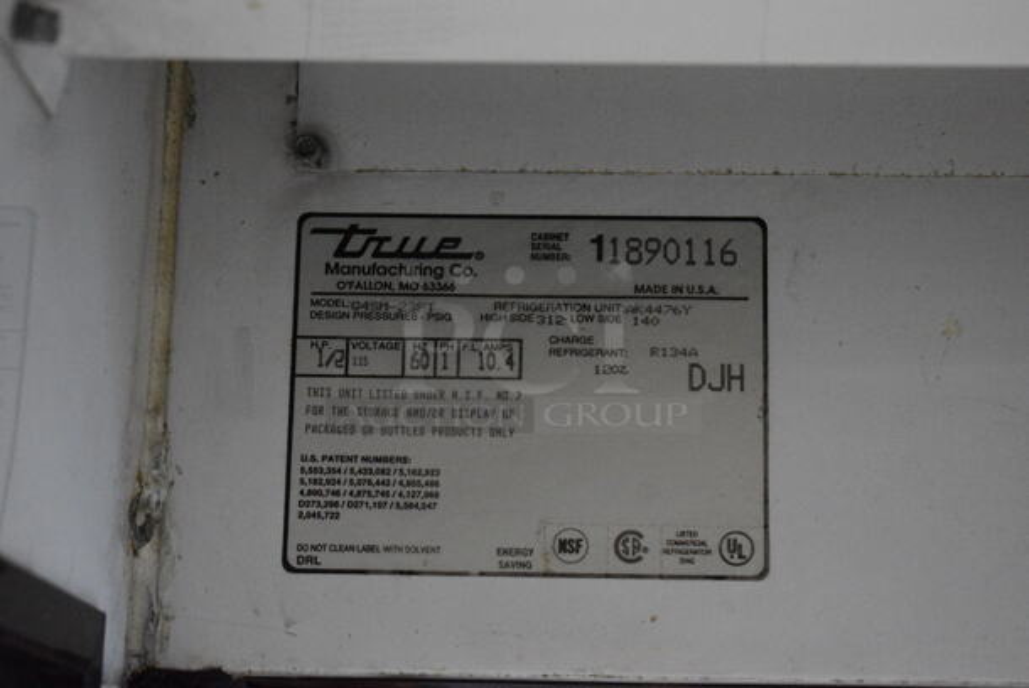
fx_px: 2360
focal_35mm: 82
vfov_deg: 16.6
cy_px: 344
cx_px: 514
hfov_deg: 24.6
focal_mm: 55
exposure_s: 1/125
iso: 6400
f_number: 5.6
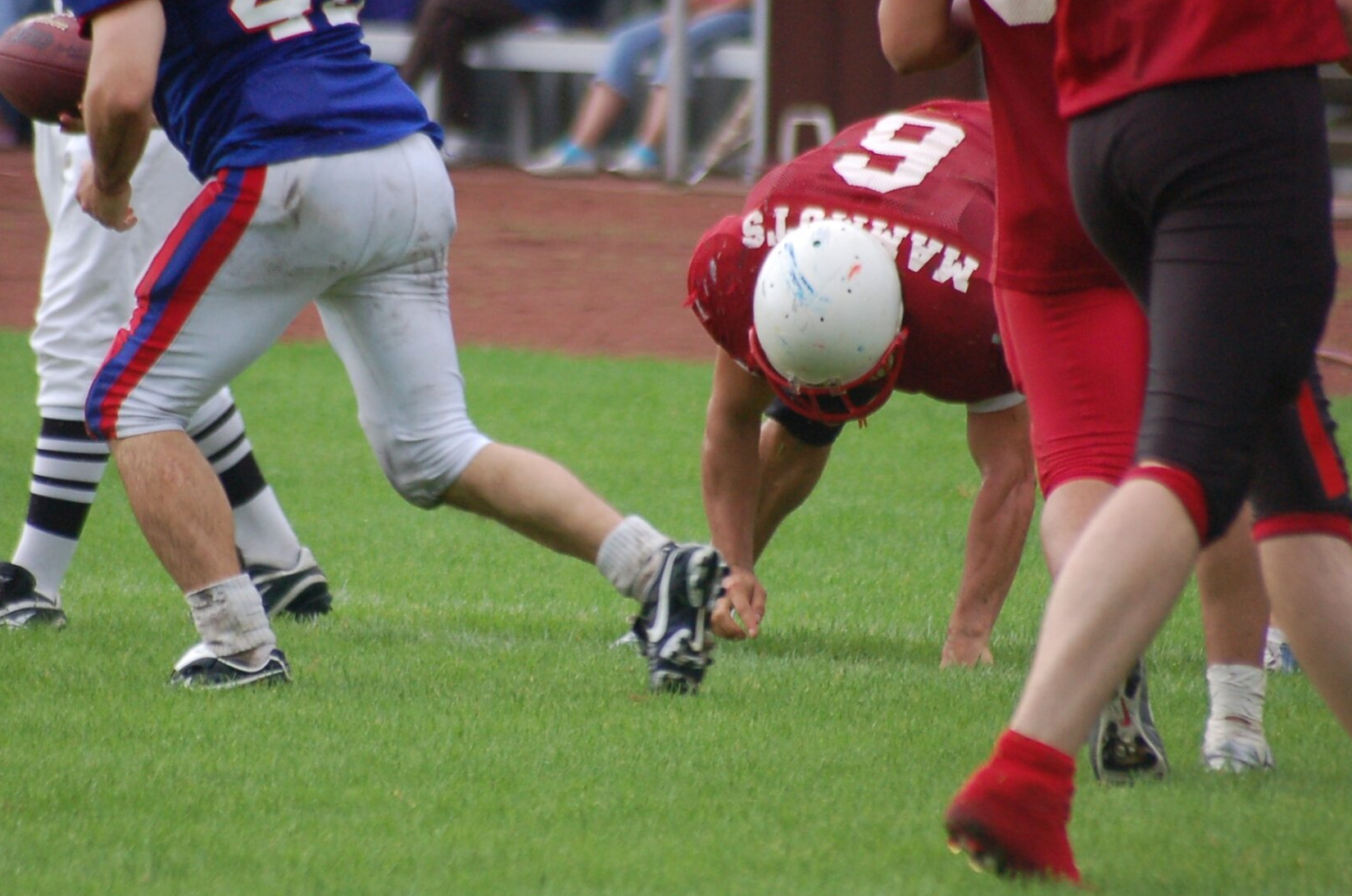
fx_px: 22494
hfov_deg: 3.4
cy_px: 364
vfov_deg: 2.3
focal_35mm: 600
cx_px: 542
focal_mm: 300
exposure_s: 1/250
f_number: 5.6
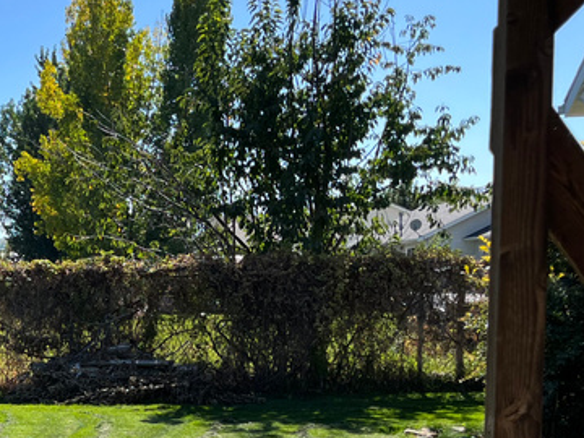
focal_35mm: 74
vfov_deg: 19.5
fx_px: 1248
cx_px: -167
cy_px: 407
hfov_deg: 23.4
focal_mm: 5.1
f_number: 1.6
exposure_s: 1/2513
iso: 50
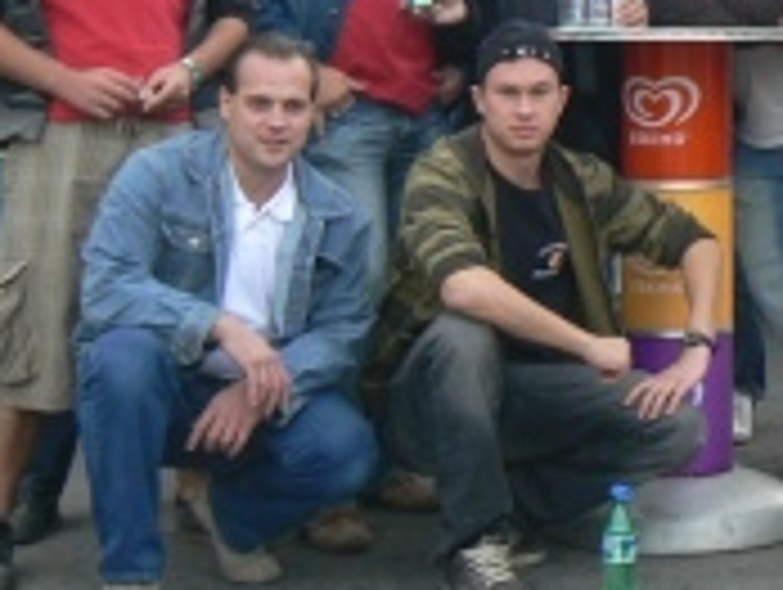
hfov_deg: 18.9
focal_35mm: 97
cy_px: 5
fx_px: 2197
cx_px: 981
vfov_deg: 15.0
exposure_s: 1/60
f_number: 4
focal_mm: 6
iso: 80
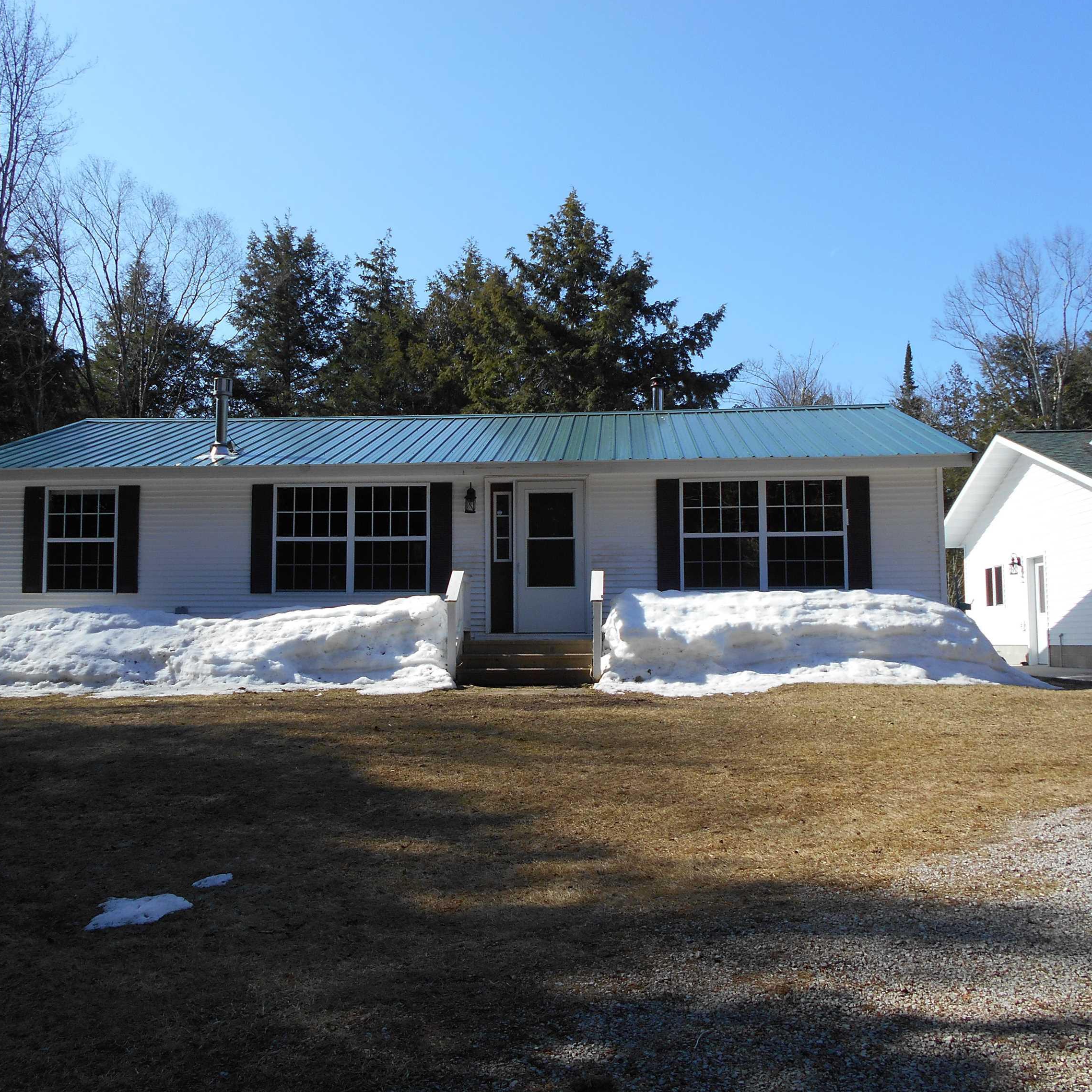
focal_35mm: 31
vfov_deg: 52.5
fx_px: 1106
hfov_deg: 52.5
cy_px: 541
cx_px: 502
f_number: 3.2
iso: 80
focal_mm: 4.6
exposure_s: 1/640
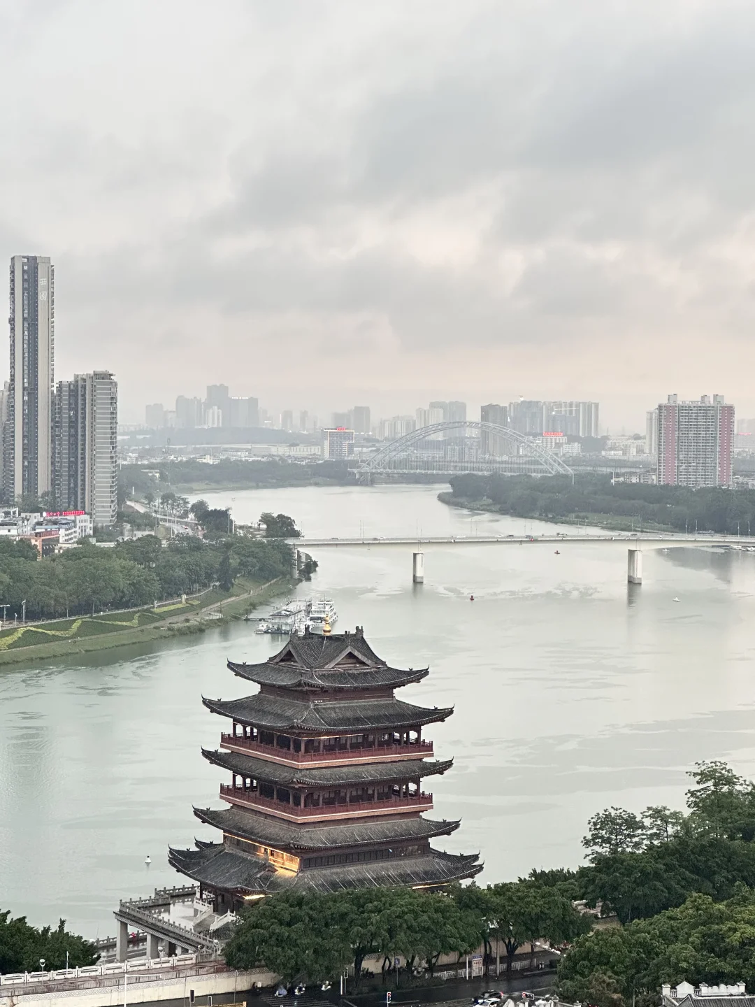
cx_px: 378
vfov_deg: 25.3
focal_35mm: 77
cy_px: 504
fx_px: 2239
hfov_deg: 19.1
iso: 400
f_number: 2.8
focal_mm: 9
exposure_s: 1/60
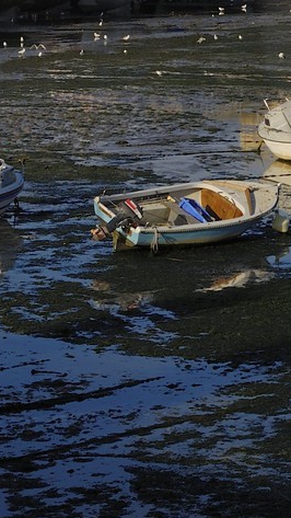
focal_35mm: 186
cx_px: 710
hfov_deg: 6.2
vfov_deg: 11.5
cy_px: -15
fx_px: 2549
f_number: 11
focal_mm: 35
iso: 100
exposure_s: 1/160
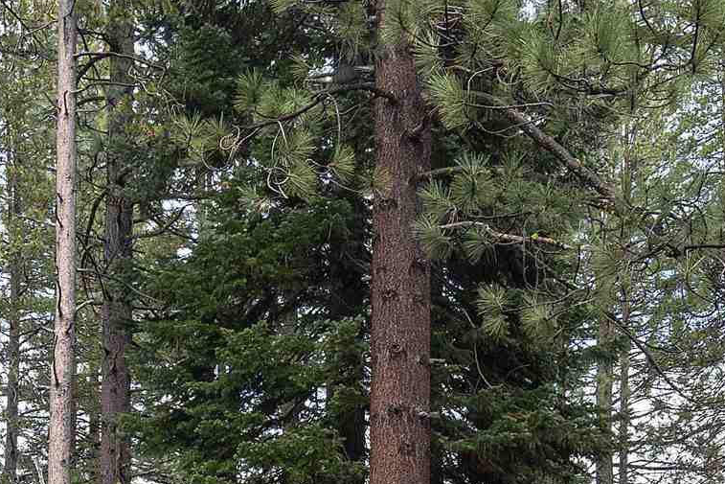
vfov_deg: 17.4
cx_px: 385
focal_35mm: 69
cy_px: 765
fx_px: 1390
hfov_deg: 29.2
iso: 400
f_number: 8
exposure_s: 1/50
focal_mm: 17
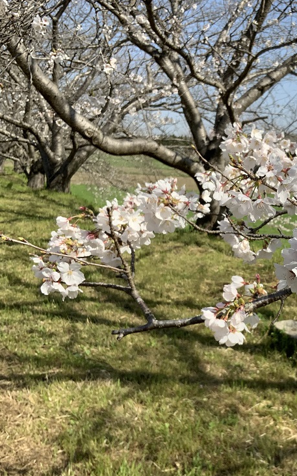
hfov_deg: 29.2
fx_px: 544
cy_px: 239
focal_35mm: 42
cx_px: 272
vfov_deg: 47.2
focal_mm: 3
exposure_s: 1/1848
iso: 16
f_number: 1.8
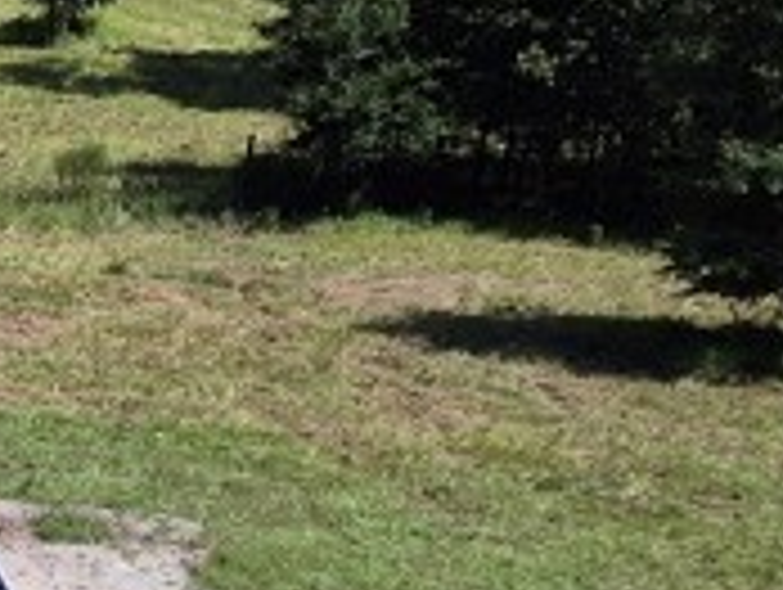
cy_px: 964
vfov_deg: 10.5
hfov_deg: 12.1
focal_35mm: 135
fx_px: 3058
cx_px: -1008
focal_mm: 5.4
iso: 25
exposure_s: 1/2656
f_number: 1.8
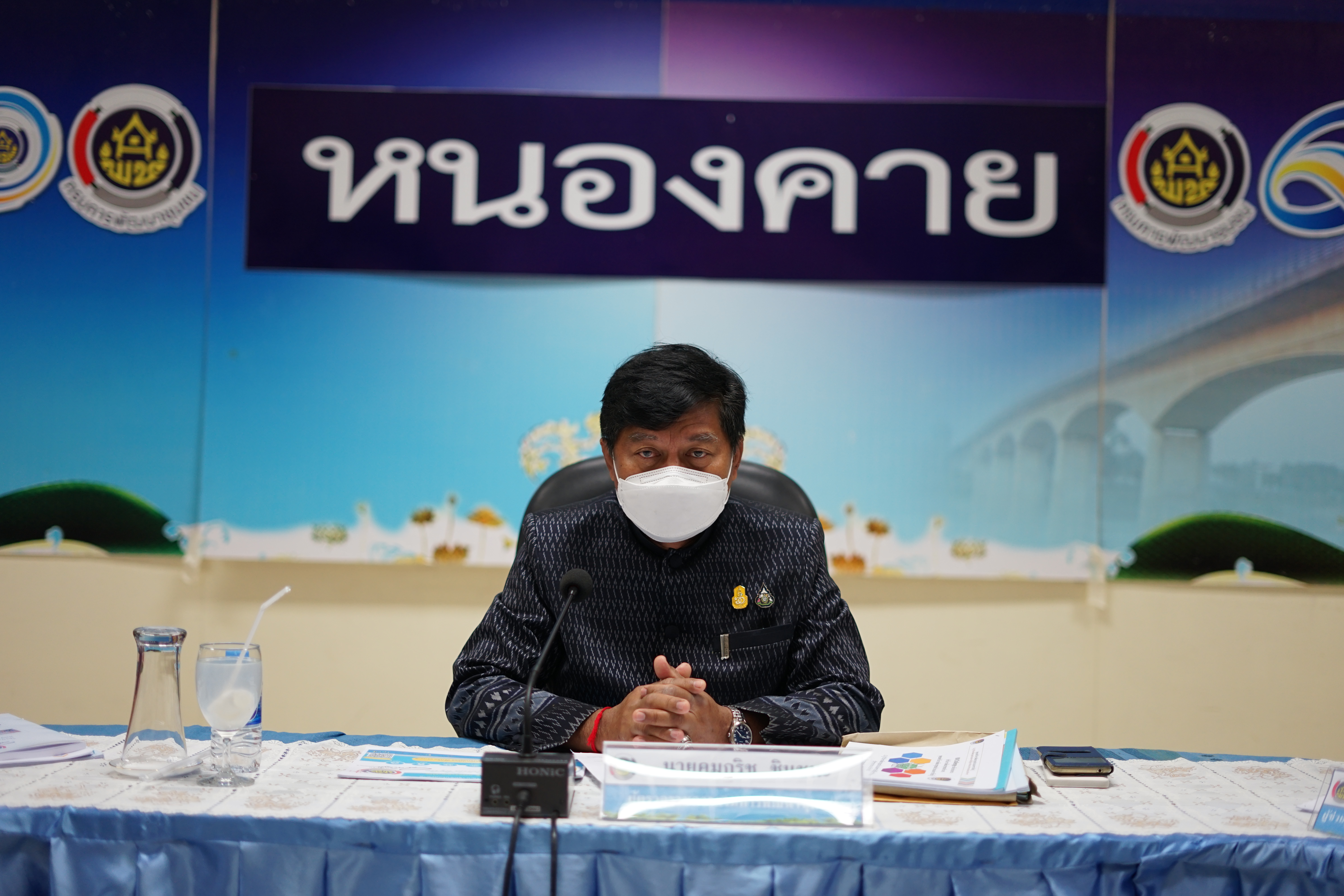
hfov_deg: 39.6
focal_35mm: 50
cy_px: 448
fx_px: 1867
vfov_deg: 27.0
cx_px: 672
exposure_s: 1/200
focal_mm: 50
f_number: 1.8
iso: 400
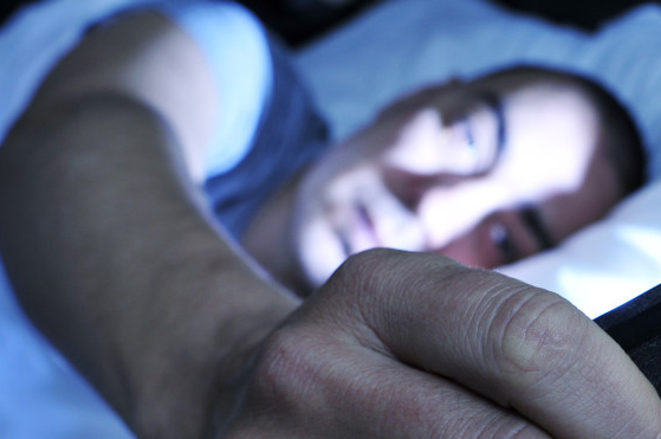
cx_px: 536
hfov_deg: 35.1
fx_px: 1008
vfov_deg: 23.9
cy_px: 388
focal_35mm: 55
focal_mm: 20
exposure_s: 1/125
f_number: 5.6
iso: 200
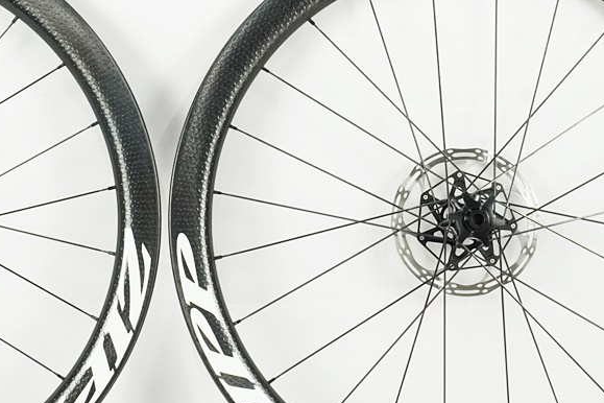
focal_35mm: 112
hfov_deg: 18.2
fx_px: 1879
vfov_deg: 12.2
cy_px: 116
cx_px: 164
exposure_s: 1/50
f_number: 10
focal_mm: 36
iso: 2000
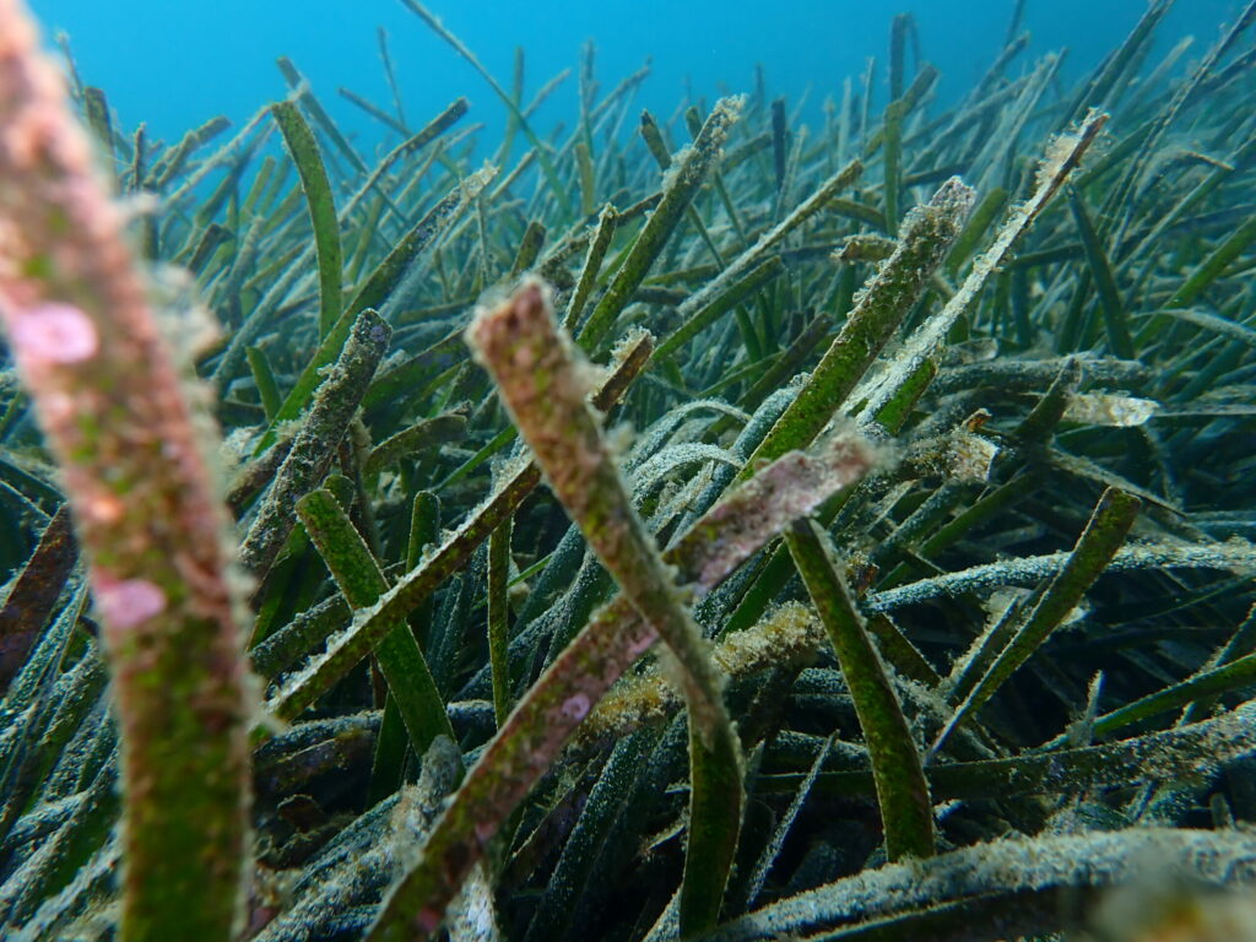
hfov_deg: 69.4
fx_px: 907
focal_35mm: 25
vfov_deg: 54.9
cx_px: 628
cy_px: 471
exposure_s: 1/320
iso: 100
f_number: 2.8
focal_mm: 4.5
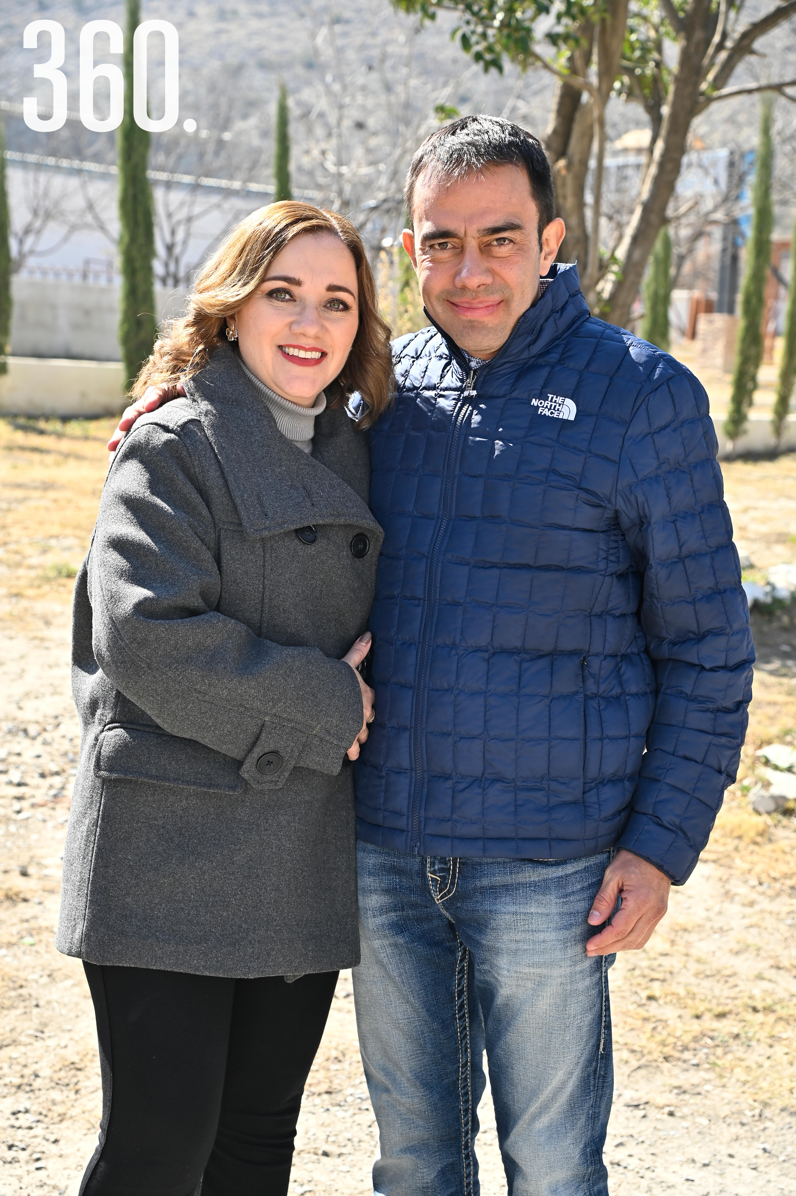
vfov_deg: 30.5
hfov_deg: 20.6
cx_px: 398
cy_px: 598
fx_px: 2192
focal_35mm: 66
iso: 100
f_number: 6.3
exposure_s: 1/160
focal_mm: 66
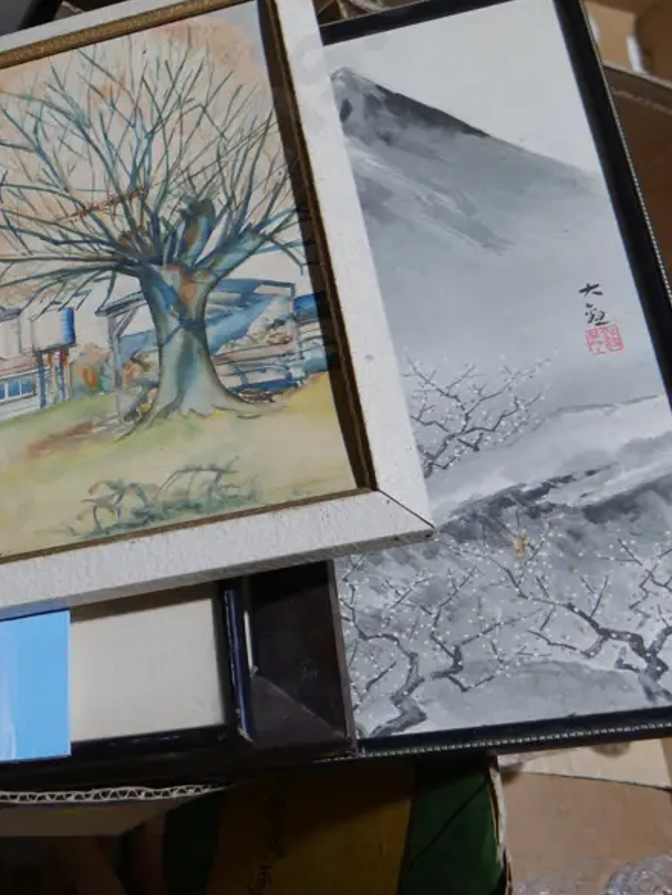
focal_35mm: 49
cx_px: 94
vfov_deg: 38.8
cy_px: 372
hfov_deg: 28.7
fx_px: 1268
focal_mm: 14
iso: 200
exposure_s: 1/125
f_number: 3.5
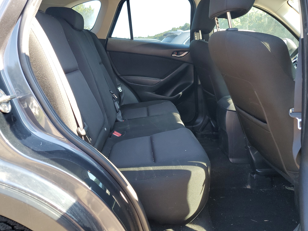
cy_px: 116
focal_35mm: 26
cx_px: 154
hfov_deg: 67.3
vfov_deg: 53.1
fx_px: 231
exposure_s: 1/120
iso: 63
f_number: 1.5
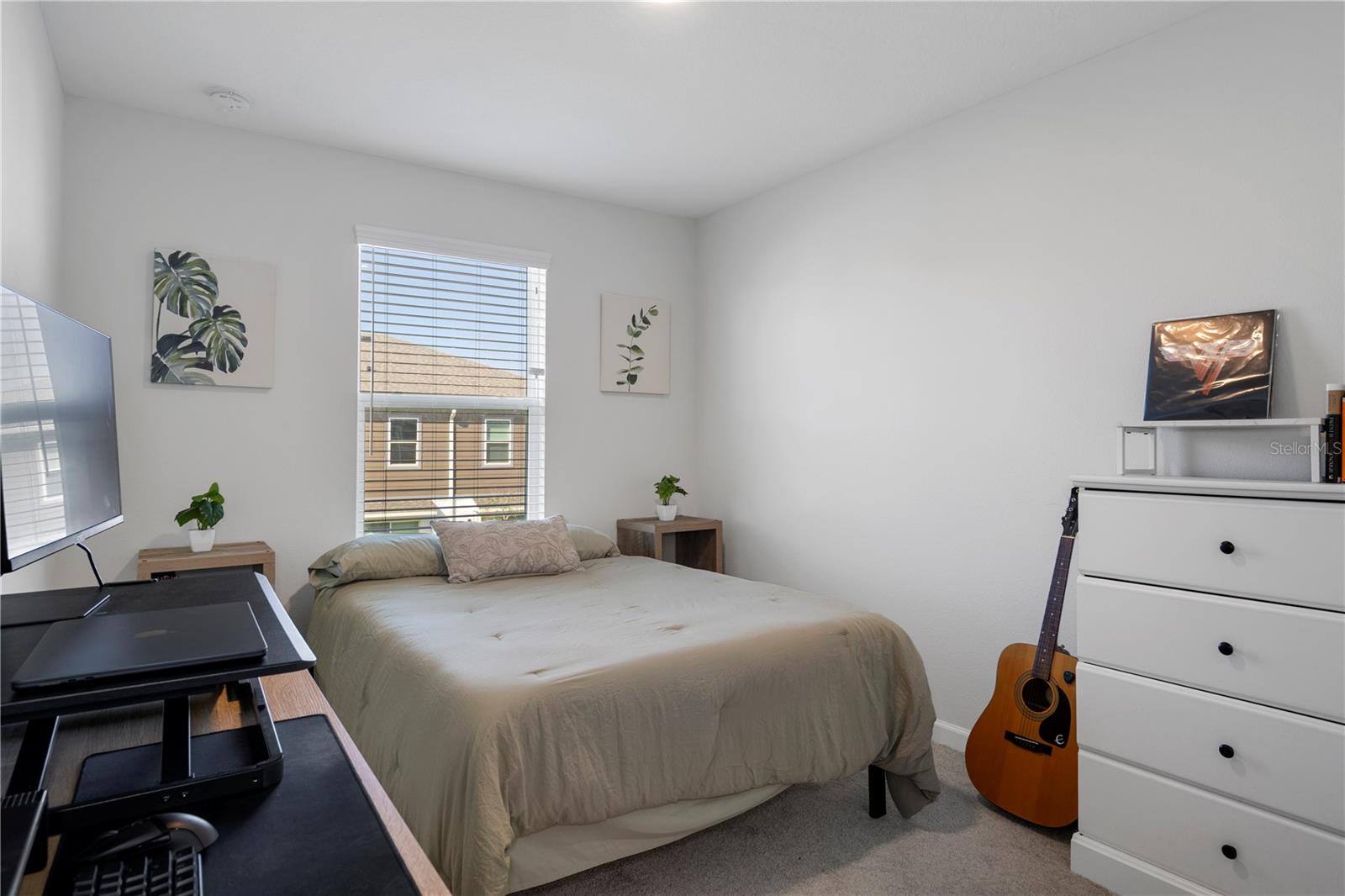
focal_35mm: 19
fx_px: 710
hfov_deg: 86.9
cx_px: 672
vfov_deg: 64.5
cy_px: 448
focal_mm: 19
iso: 320
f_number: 8
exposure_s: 1/1.25
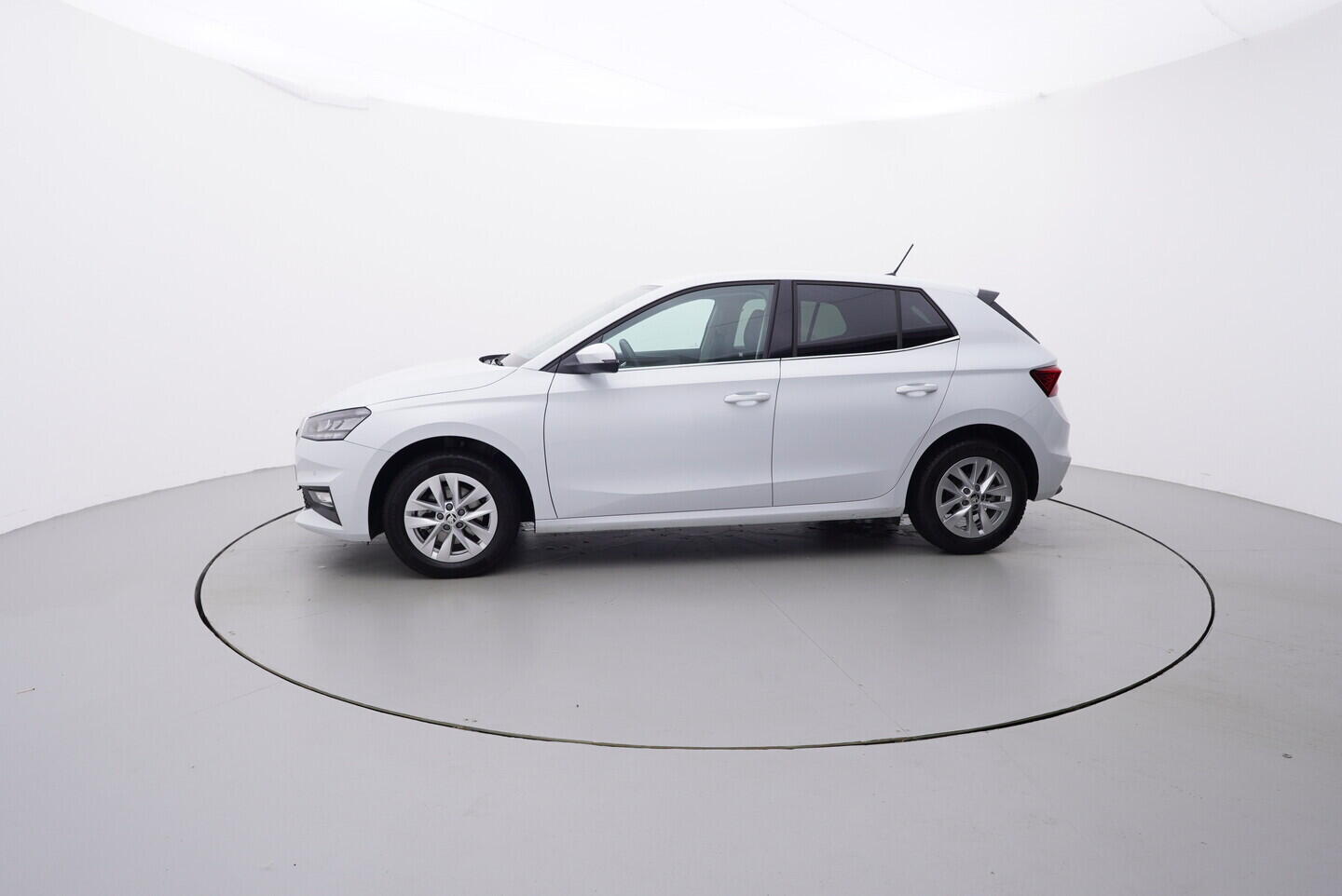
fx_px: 839
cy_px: 448
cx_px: 671
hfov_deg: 77.3
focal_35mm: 22
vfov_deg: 56.2
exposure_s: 1/80
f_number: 5
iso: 200
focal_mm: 15
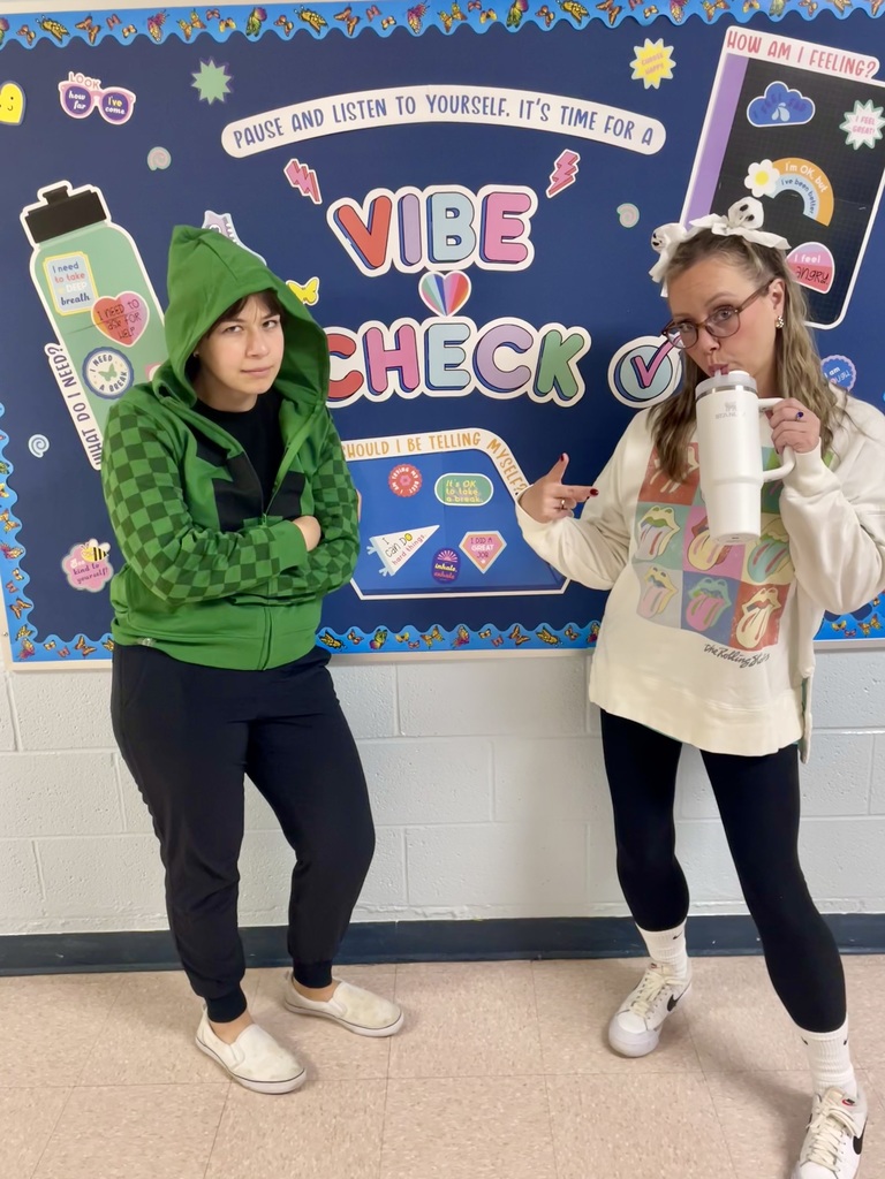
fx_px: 886
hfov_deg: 53.1
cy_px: 590
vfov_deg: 67.3
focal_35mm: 26
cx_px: 442
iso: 250
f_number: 1.6
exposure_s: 1/60
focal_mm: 4.2
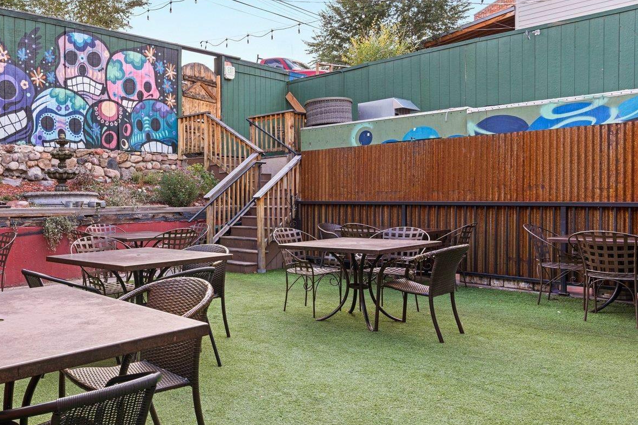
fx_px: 496
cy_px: 215
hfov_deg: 61.6
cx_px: 155
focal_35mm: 28
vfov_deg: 46.4
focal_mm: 16
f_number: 8
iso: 200
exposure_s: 1/4
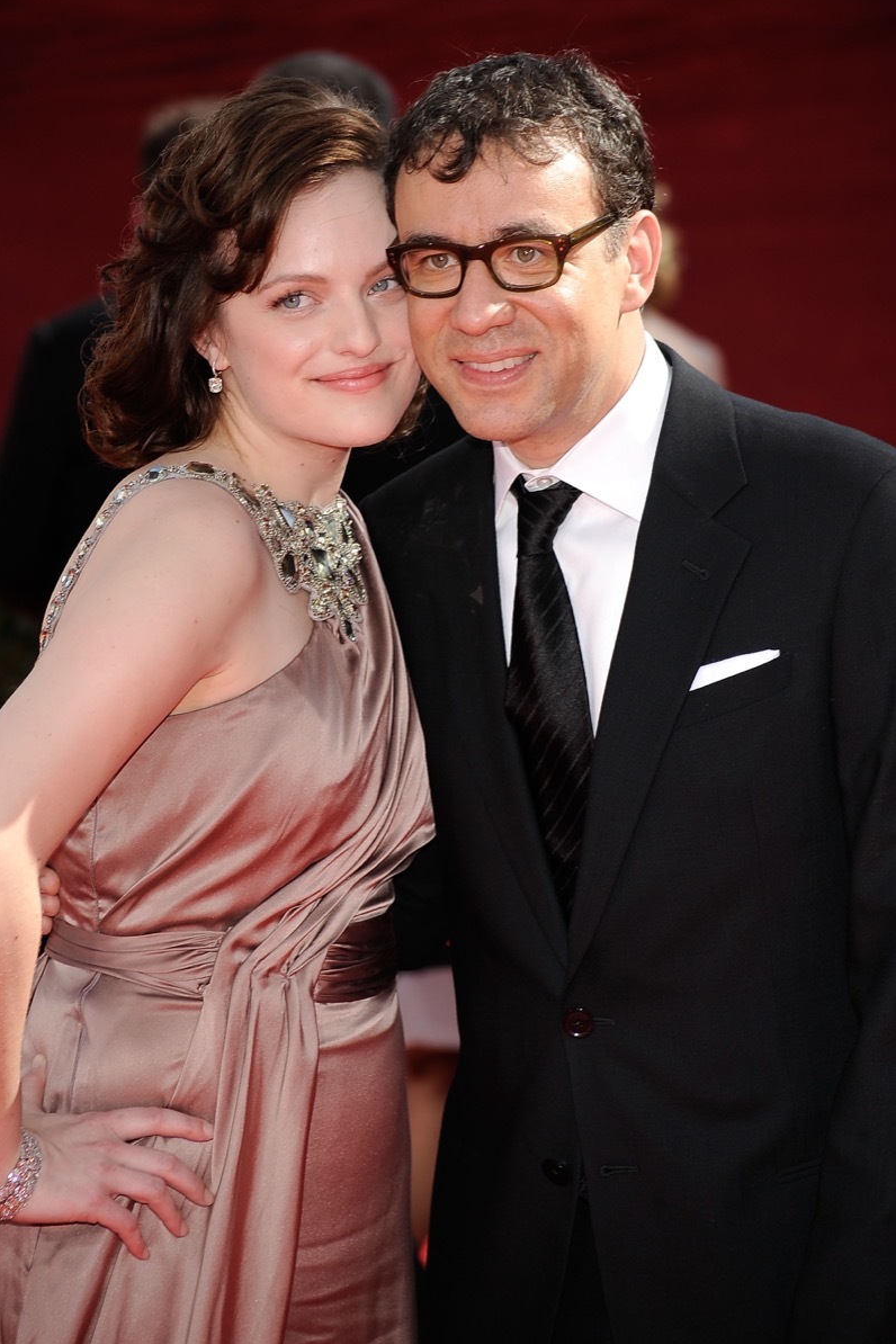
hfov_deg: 6.8
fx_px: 7503
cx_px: 447
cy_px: 670
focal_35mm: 201
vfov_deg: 10.2
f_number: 5.6
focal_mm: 200
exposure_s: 1/320
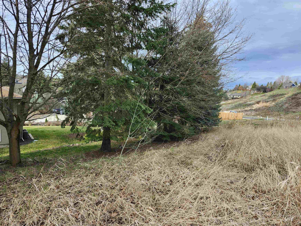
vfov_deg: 58.9
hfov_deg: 73.9
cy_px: 113
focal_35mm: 23
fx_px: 200
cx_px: 150
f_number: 1.8
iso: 25
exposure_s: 1/404
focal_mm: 5.54
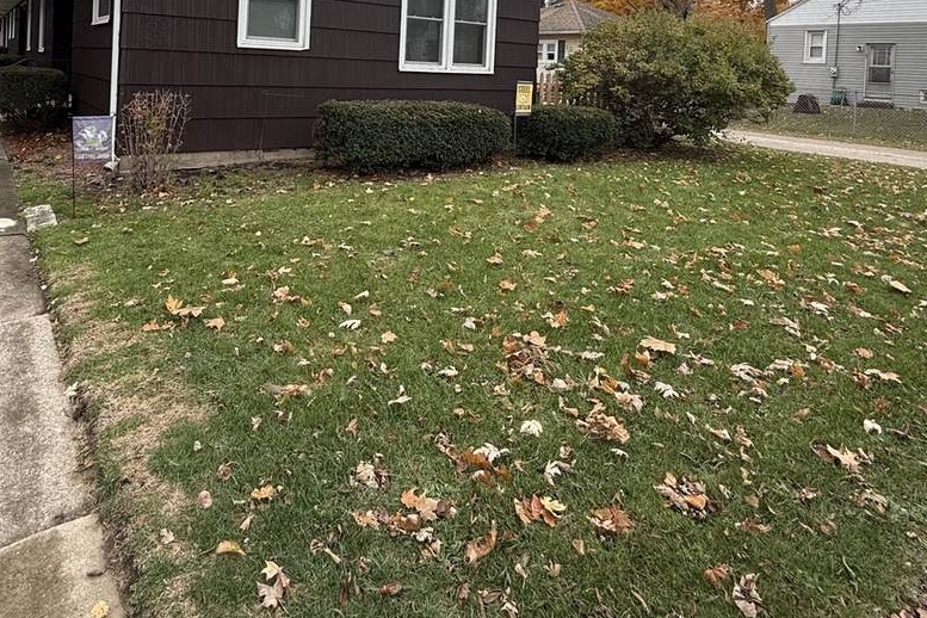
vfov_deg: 48.1
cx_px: 388
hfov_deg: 73.2
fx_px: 618
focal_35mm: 24
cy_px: 72
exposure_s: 1/531
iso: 64
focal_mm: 2.22
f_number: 2.2
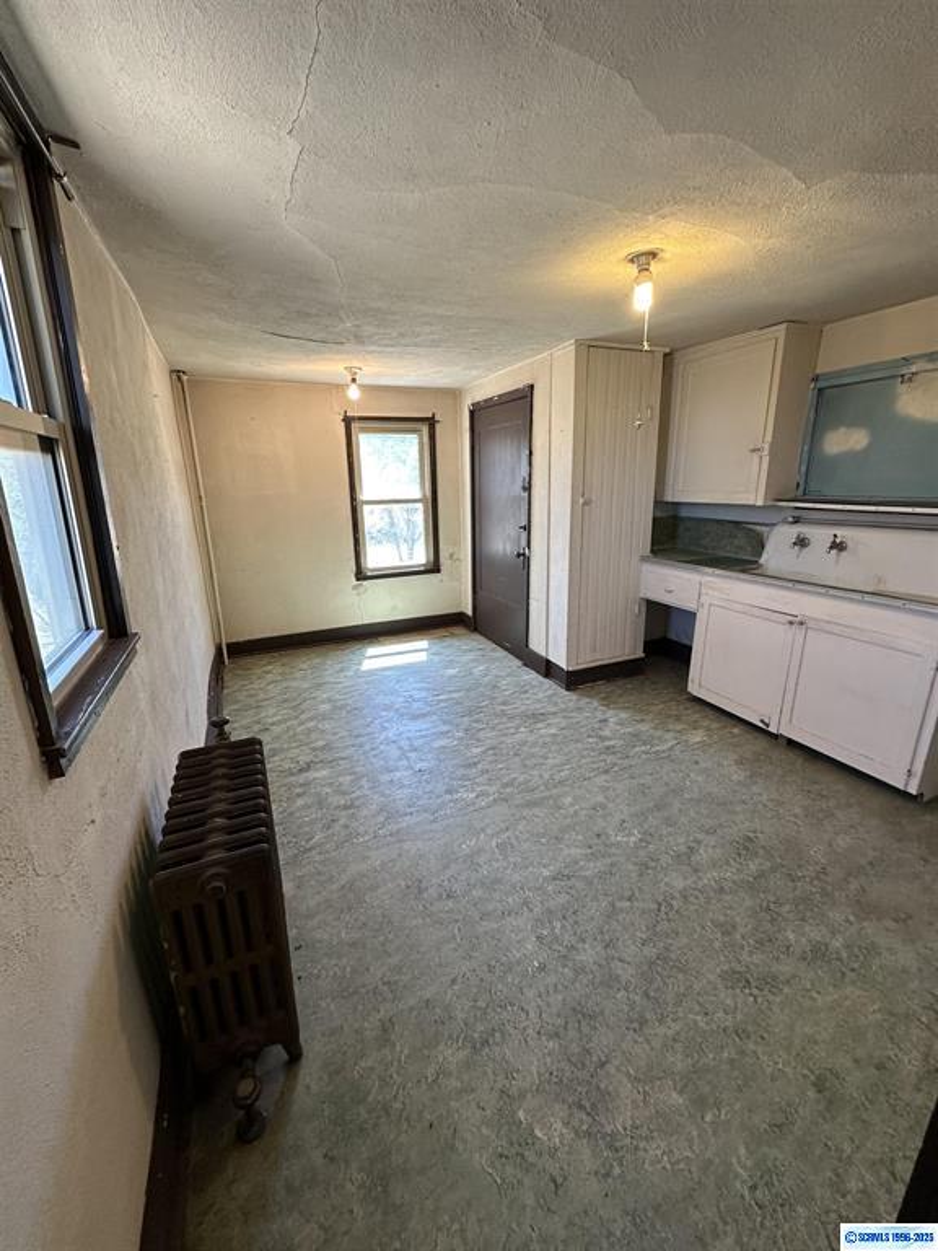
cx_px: 469
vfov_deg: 102.1
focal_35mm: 14
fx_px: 506
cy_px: 626
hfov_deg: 85.7
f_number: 2.2
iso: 200
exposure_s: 1/120
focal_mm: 2.22
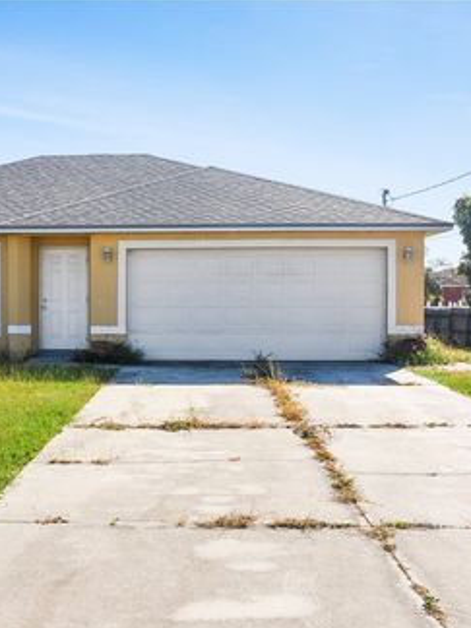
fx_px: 848
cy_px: 322
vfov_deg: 40.6
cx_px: 105
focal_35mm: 47
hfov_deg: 30.4
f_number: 8
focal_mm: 21
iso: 100
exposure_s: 1/250
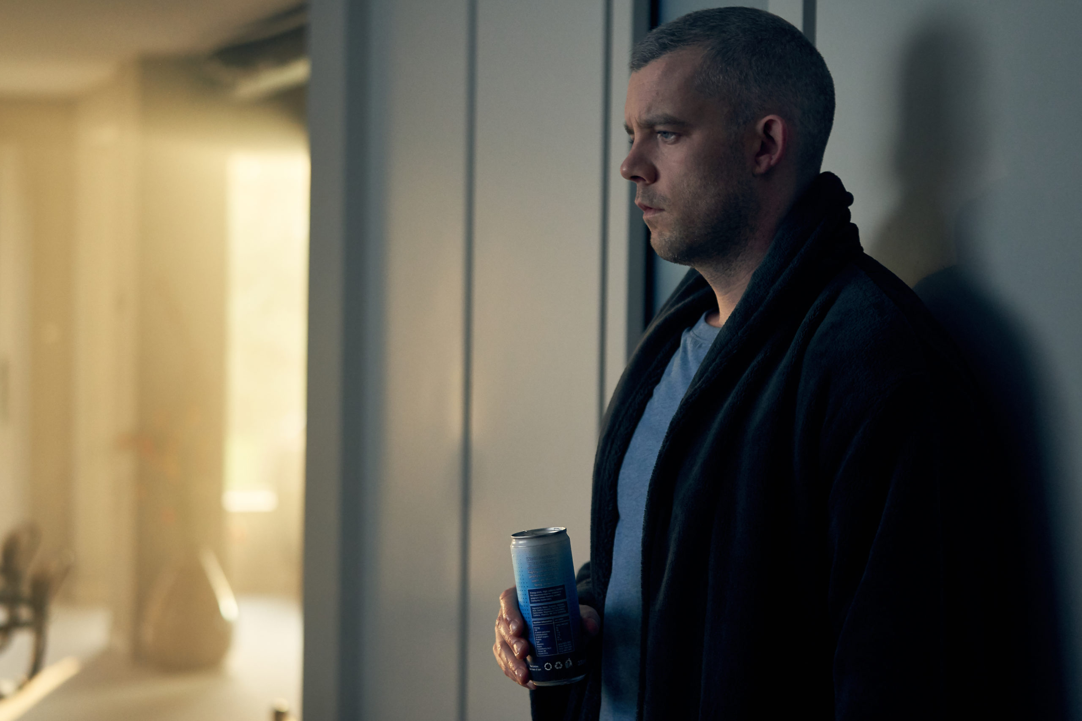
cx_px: 541
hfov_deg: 28.8
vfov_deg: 19.5
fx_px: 2104
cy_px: 360
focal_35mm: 70
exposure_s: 1/160
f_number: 2.8
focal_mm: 70
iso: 2500
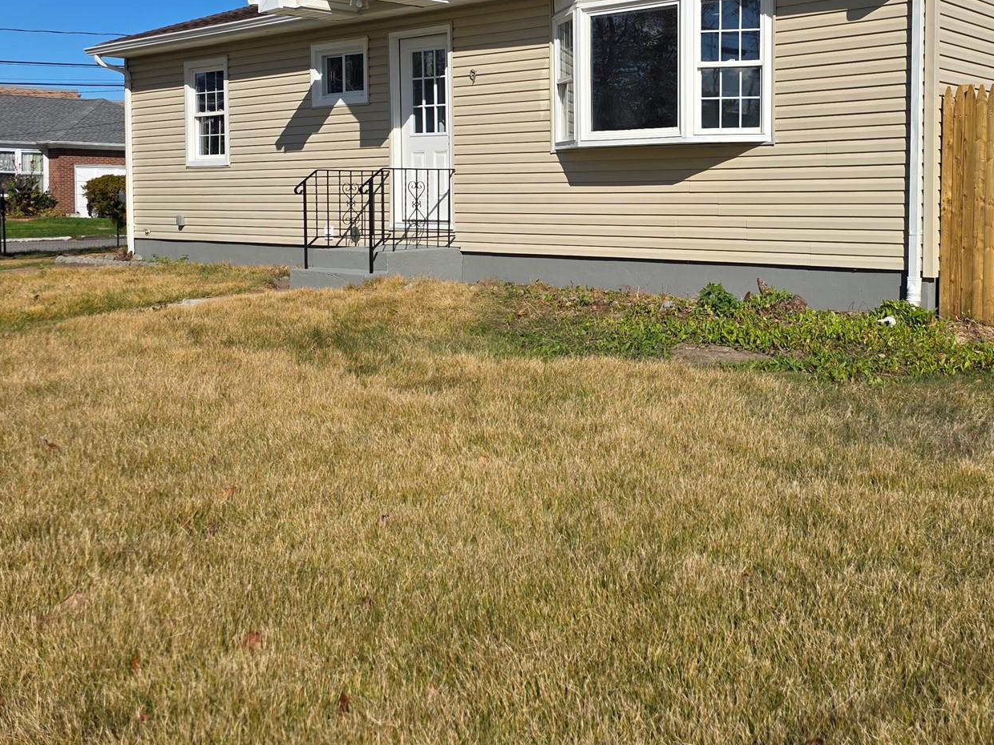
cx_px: 678
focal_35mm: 38
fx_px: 1091
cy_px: 208
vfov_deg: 37.0
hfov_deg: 48.0
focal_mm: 6.3
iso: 64
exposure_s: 1/7944
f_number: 1.7
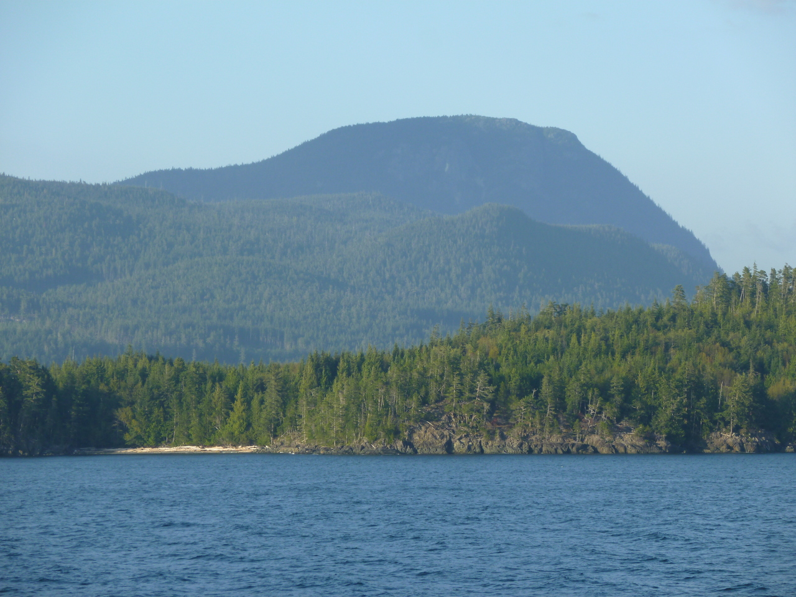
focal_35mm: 130
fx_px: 2989
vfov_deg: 11.4
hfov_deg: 15.2
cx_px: 398
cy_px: 298
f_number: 5.5
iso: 80
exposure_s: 1/125
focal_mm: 23.3
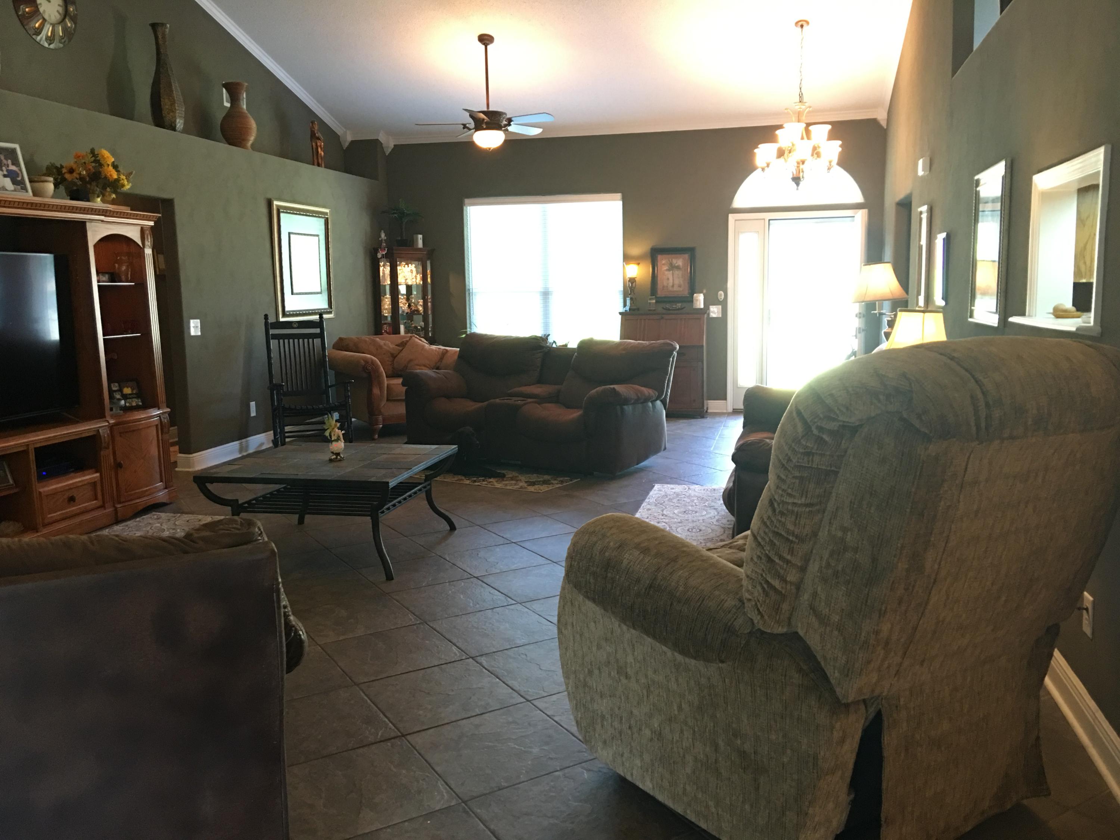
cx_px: 560
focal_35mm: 29
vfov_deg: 48.2
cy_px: 420
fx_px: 938
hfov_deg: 61.7
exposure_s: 1/15
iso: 100
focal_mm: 4.15
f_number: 2.2
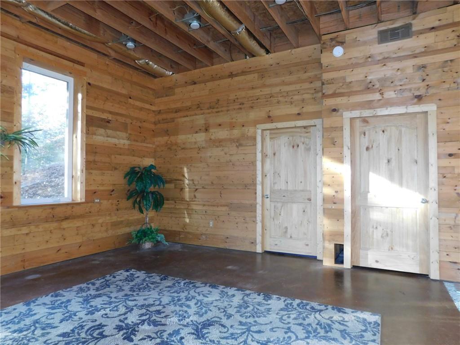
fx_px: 306
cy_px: 172
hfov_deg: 73.9
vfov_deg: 58.9
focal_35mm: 23
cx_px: 230
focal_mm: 4
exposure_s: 1/30
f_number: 3
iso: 250
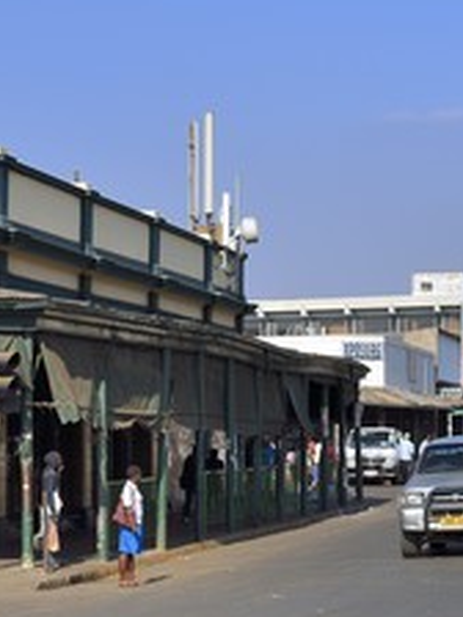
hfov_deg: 11.6
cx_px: -8
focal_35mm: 126
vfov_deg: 15.6
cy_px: 347
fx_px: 2247
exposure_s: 1/500
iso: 200
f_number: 10
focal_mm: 70
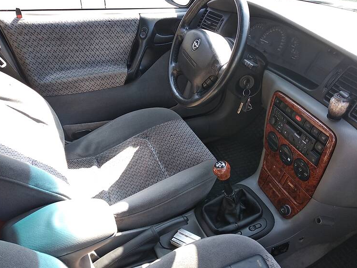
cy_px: 142
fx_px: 289
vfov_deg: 49.7
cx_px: 186
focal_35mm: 28
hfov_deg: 63.4
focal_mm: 3.8
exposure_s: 1/50
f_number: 2.2
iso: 125
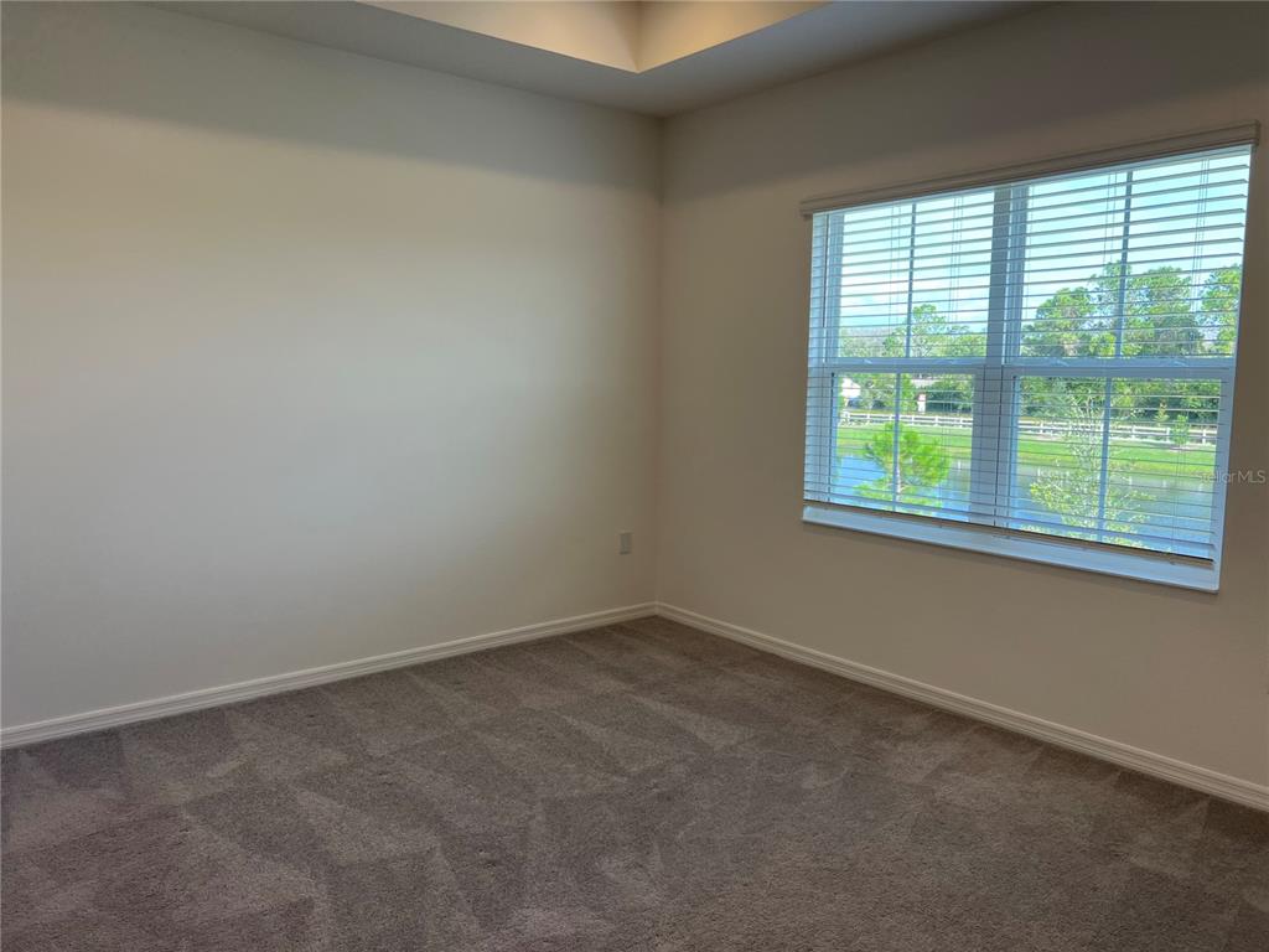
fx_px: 953
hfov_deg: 67.3
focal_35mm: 26
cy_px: 476
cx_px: 634
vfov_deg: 53.1
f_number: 1.5
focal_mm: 5.7
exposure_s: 1/249
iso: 50
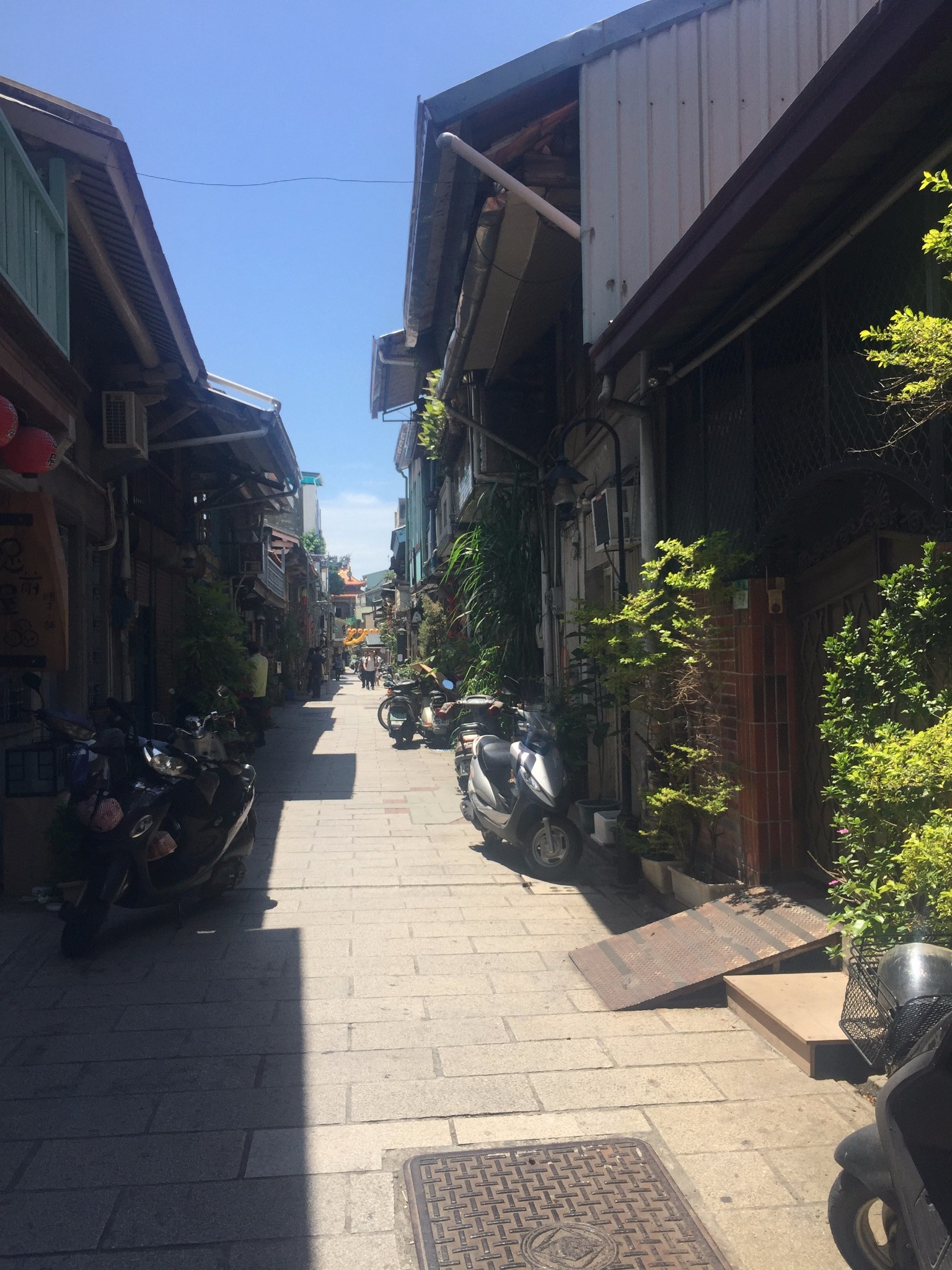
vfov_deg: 61.7
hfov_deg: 48.2
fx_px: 1063
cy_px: 635
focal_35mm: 29
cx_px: 476
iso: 32
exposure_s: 1/1883
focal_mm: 4.15
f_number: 2.2
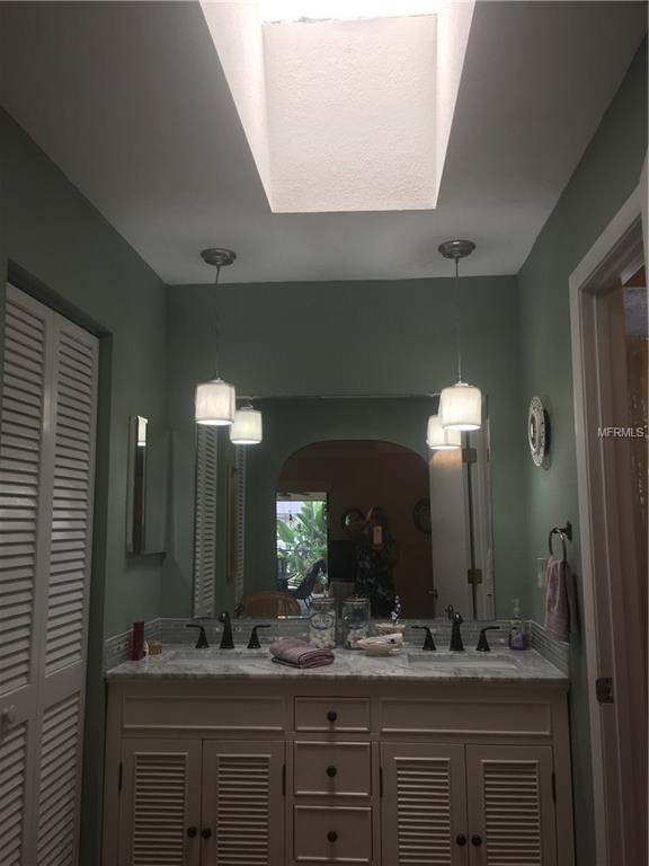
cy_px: 433
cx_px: 324
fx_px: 725
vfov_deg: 61.7
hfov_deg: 48.2
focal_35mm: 29
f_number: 2.2
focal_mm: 4.15
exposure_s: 1/40
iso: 25
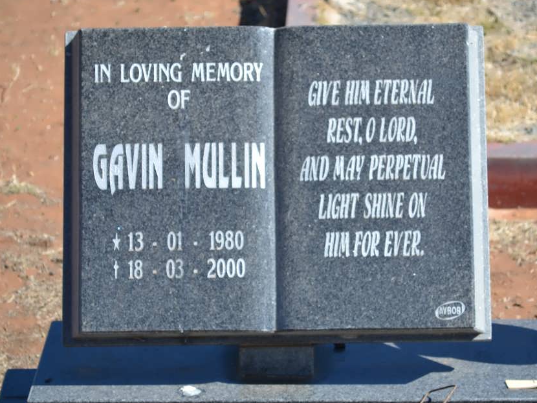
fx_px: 1779
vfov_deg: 12.9
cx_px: 293
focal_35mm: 115
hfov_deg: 17.2
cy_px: 213
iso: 180
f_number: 5.6
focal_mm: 55
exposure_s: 1/125
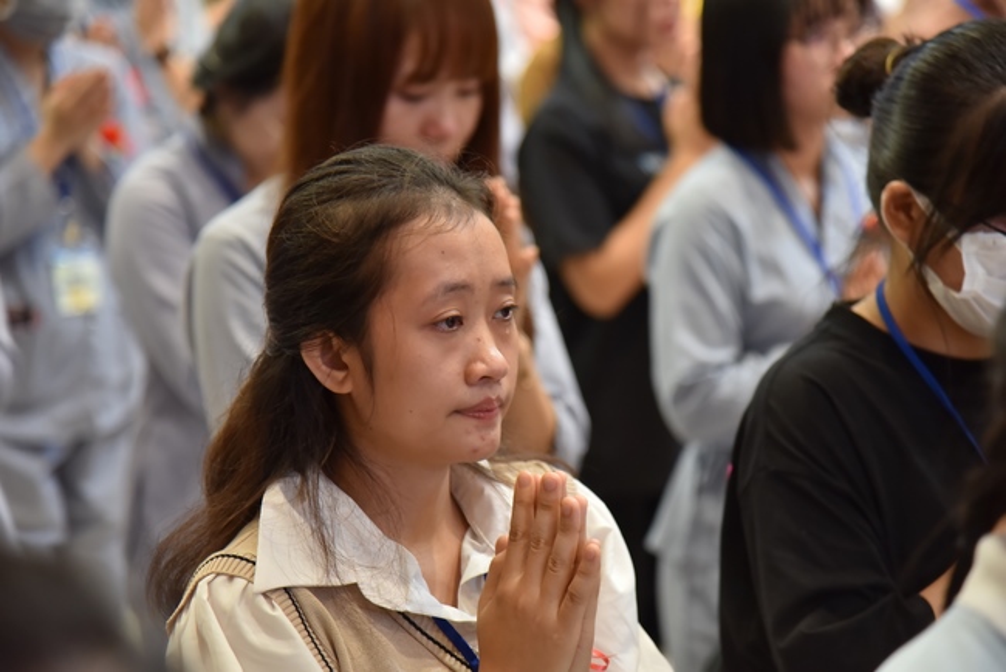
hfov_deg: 17.1
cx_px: 503
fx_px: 3355
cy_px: 336
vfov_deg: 11.4
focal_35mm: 120
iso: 1250
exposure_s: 1/50
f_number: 4
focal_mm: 120
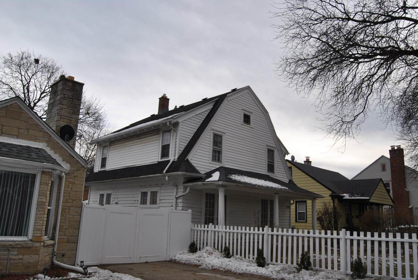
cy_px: 140
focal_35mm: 28
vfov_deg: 45.8
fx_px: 331
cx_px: 209
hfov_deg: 64.5
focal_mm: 19
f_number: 8
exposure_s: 1/250
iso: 100
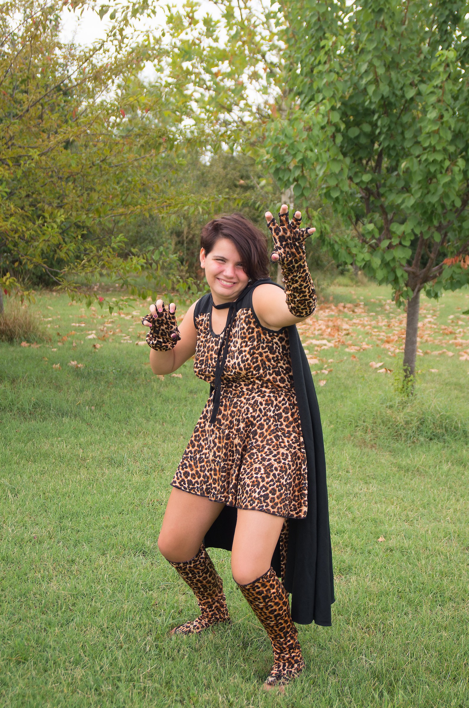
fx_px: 1021
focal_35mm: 52
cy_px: 354
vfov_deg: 38.3
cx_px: 234
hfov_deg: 25.9
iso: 200
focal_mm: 35
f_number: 4
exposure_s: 1/250
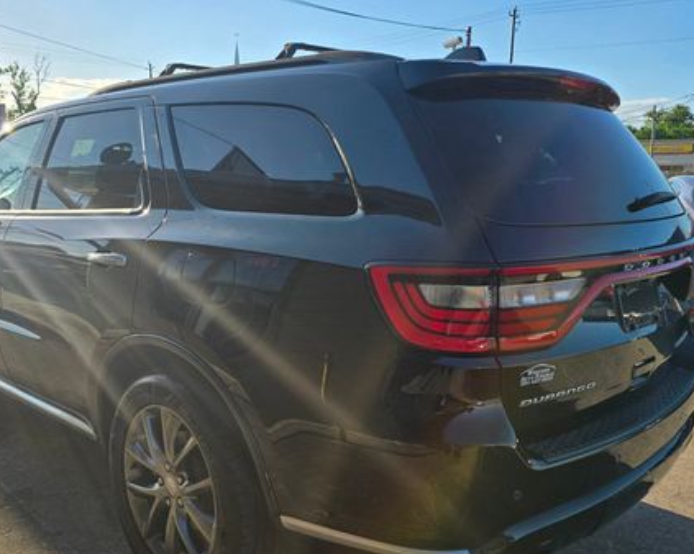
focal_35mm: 34
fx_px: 698
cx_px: 305
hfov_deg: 52.7
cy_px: 261
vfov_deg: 43.3
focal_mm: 6.3
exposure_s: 1/878
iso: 12
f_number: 1.7
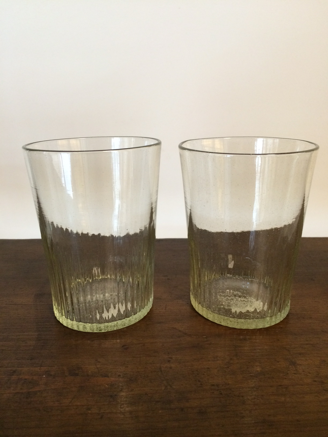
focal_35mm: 30
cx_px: 164
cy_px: 218
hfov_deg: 46.8
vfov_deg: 60.0
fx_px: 379
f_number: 2.2
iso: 160
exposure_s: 1/30
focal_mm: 4.12
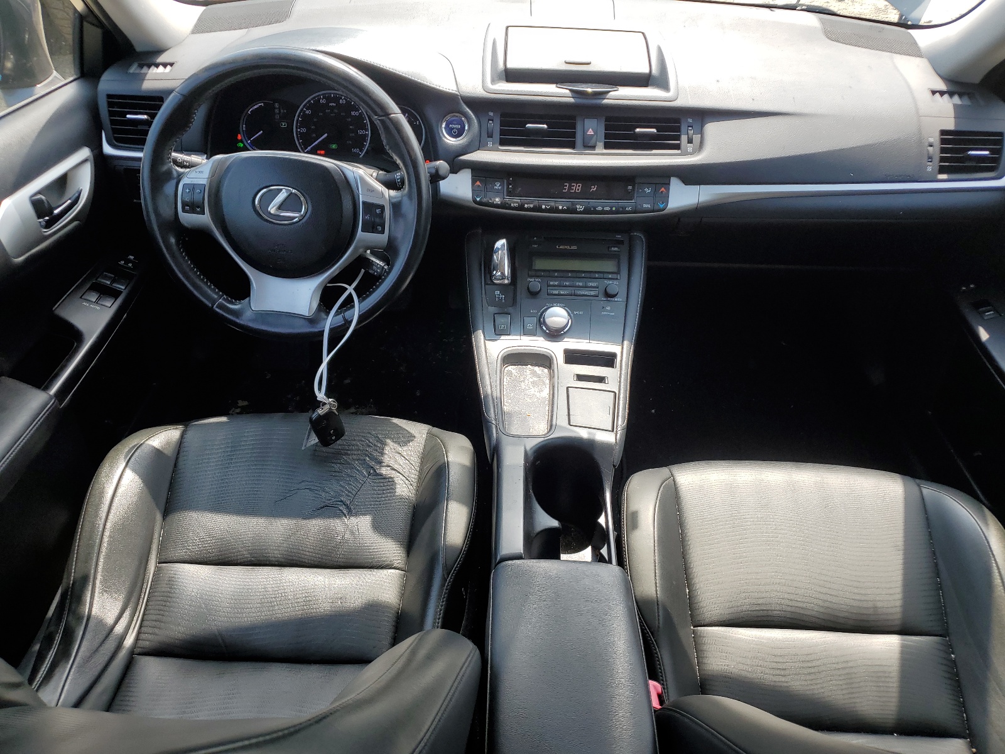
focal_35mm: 26
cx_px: 502
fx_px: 755
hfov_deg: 67.3
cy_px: 377
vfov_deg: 53.1
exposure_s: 1/588
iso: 50
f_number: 1.5
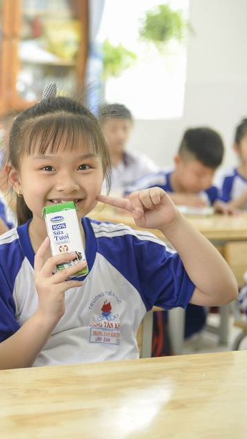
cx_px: -76
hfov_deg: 13.1
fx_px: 1037
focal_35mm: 89
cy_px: 217
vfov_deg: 23.9
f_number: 2.8
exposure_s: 1/180
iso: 1000
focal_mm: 56
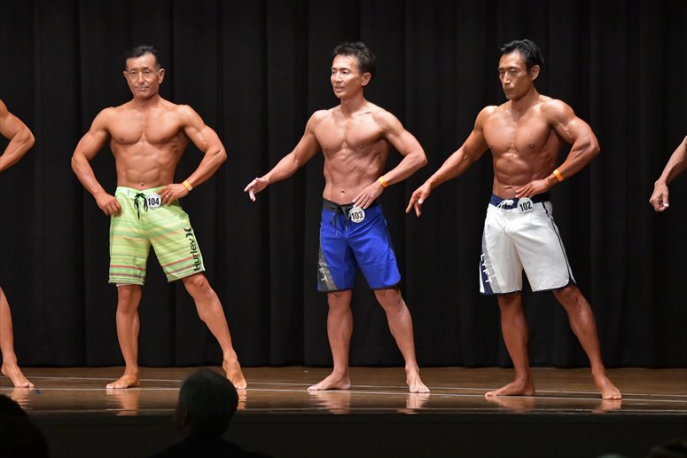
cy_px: 229
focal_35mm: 202
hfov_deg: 10.2
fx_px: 3853
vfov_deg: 6.8
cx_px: 344
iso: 6400
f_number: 5.6
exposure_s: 1/400
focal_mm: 135
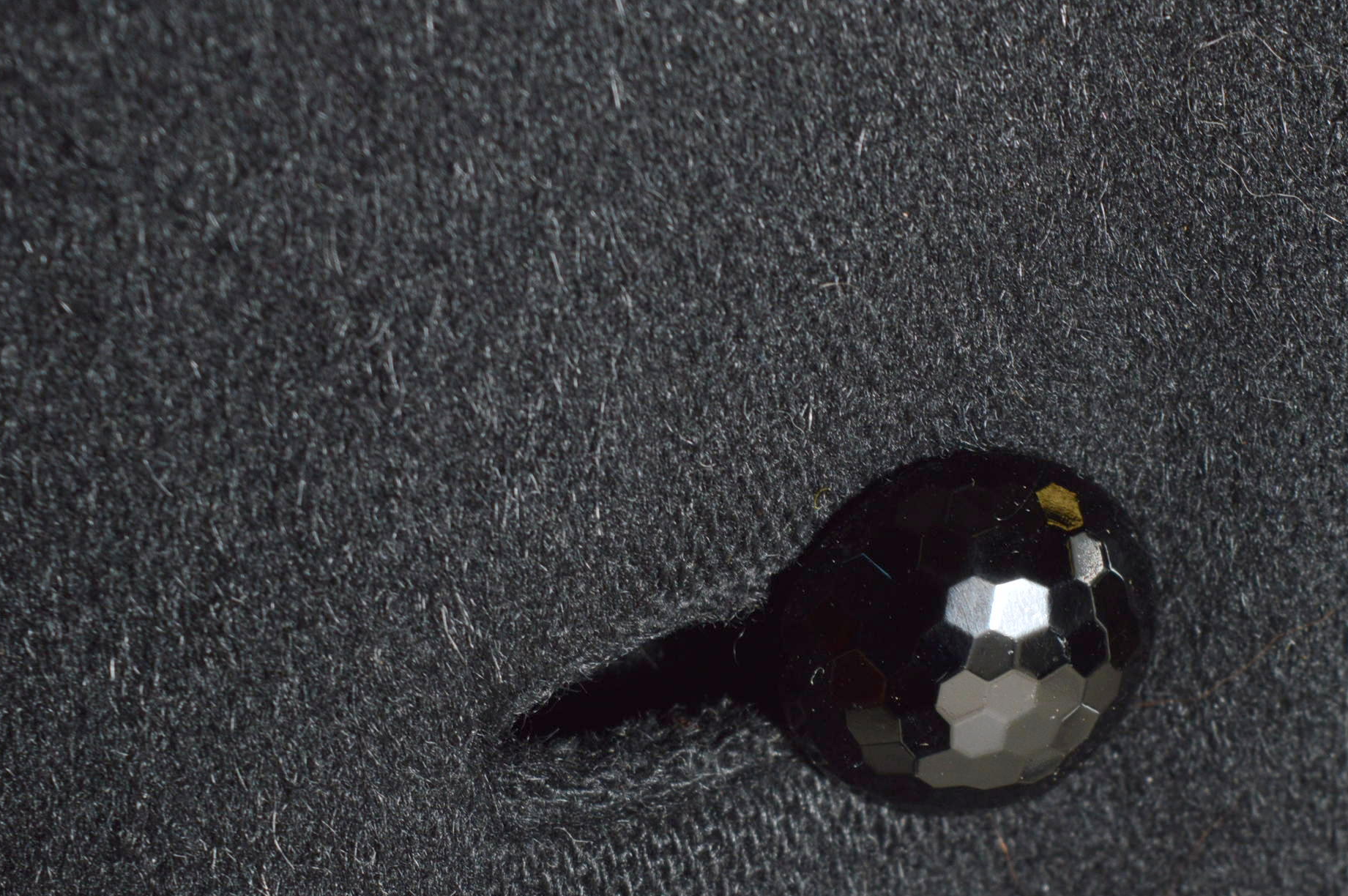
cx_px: 896
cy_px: 673
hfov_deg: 15.2
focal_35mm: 135
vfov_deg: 10.1
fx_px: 5044
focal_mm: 55
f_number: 9
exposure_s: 1/200
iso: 400
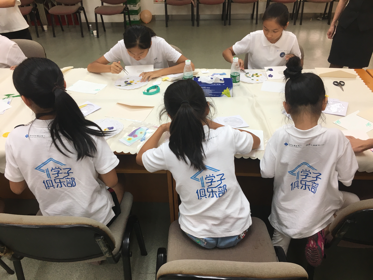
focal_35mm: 29
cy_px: 140
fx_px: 312
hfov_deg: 61.7
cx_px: 186
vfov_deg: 48.2
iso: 25
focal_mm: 4.15
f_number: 2.2
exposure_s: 1/33
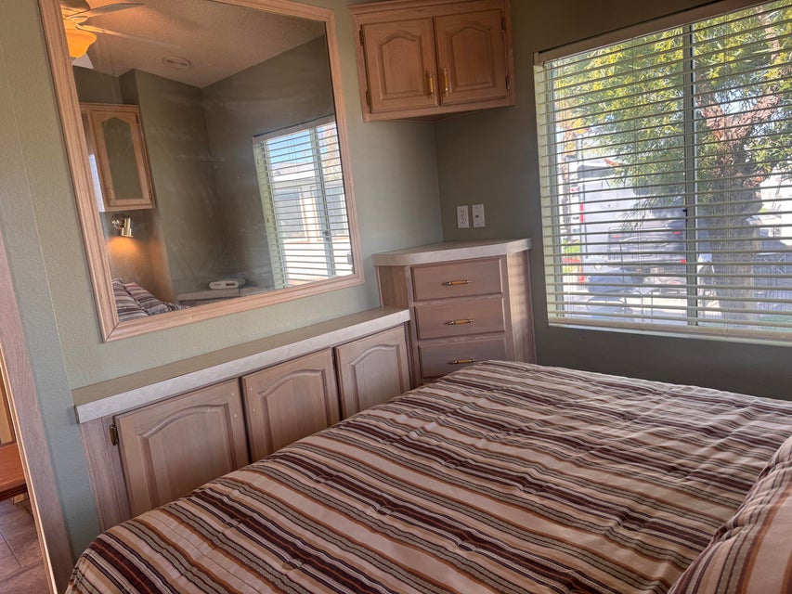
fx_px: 549
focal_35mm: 24
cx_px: 396
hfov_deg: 71.6
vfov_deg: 56.8
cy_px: 297
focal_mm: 6.76
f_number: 1.78
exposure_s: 1/170
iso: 80
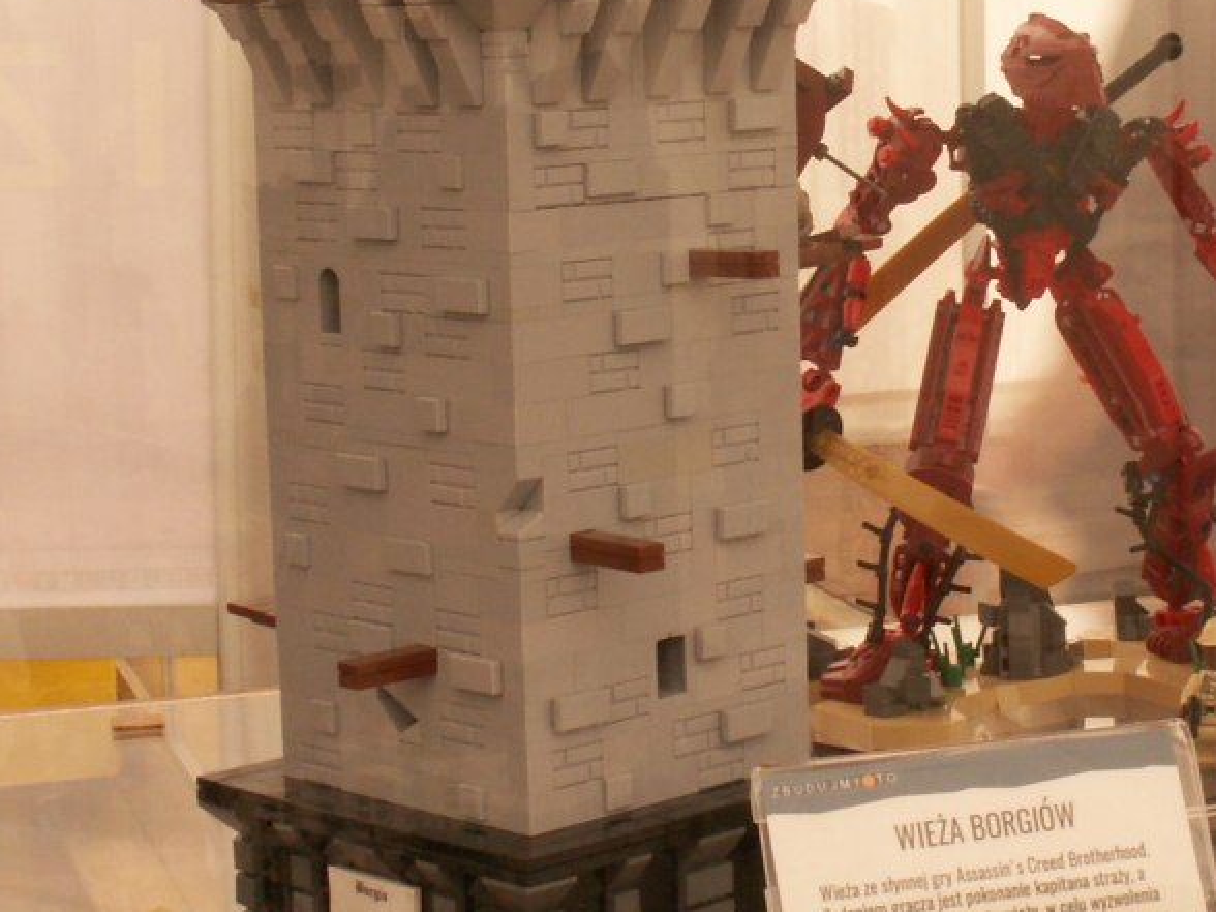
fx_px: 3267
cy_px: 433
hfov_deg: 21.0
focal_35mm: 93
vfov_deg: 15.9
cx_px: 767
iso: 64
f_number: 8
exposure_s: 1/20
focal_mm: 6.63
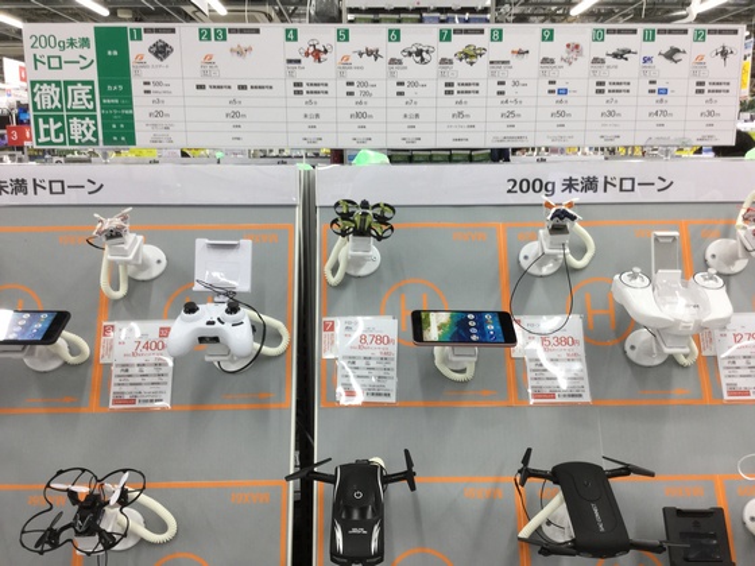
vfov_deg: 45.4
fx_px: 676
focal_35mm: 31
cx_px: 378
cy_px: 283
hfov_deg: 58.4
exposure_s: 1/60
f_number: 2.4
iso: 32
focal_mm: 3.3
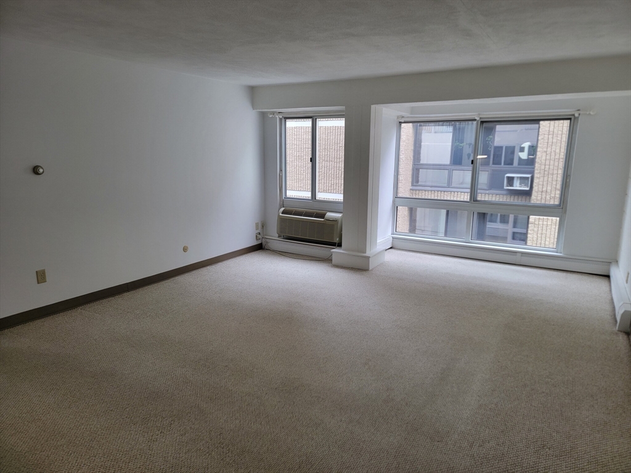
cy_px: 236
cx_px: 316
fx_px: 437
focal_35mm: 24
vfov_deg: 56.8
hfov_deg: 71.6
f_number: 1.8
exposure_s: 1/120
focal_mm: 6.7
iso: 64
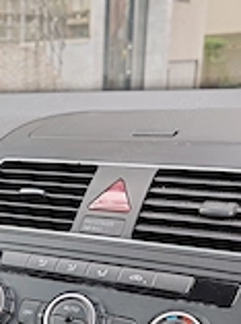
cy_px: 307
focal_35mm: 69
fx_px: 643
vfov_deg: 27.0
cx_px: -39
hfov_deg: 20.1
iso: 250
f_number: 1.9
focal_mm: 6.12
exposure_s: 1/100
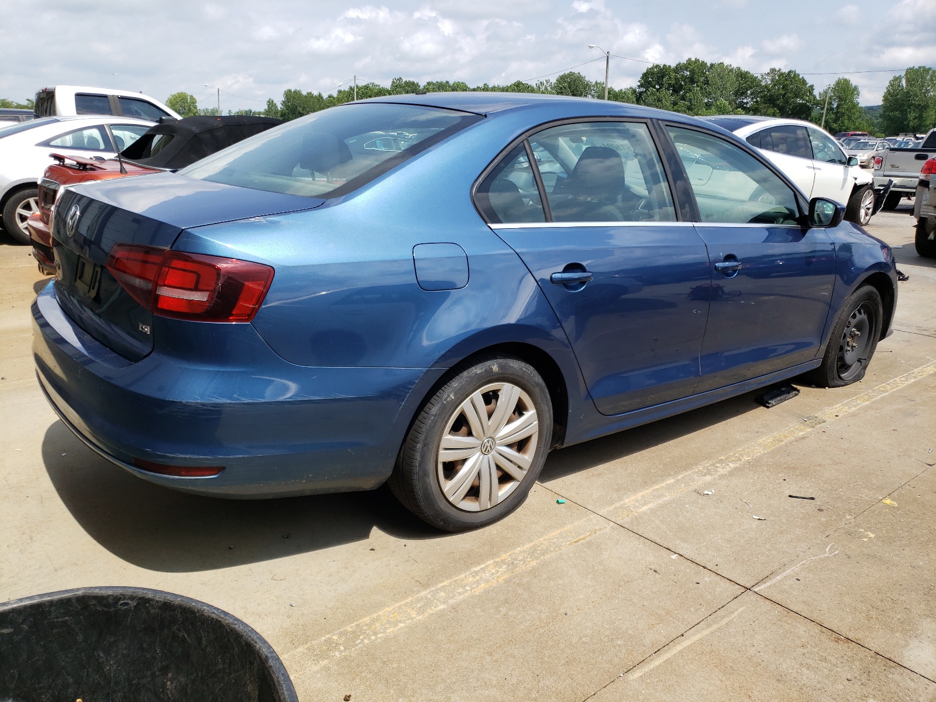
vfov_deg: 53.1
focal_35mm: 26
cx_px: 468
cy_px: 351
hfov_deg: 67.3
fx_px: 703
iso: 50
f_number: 1.5
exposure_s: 1/2500
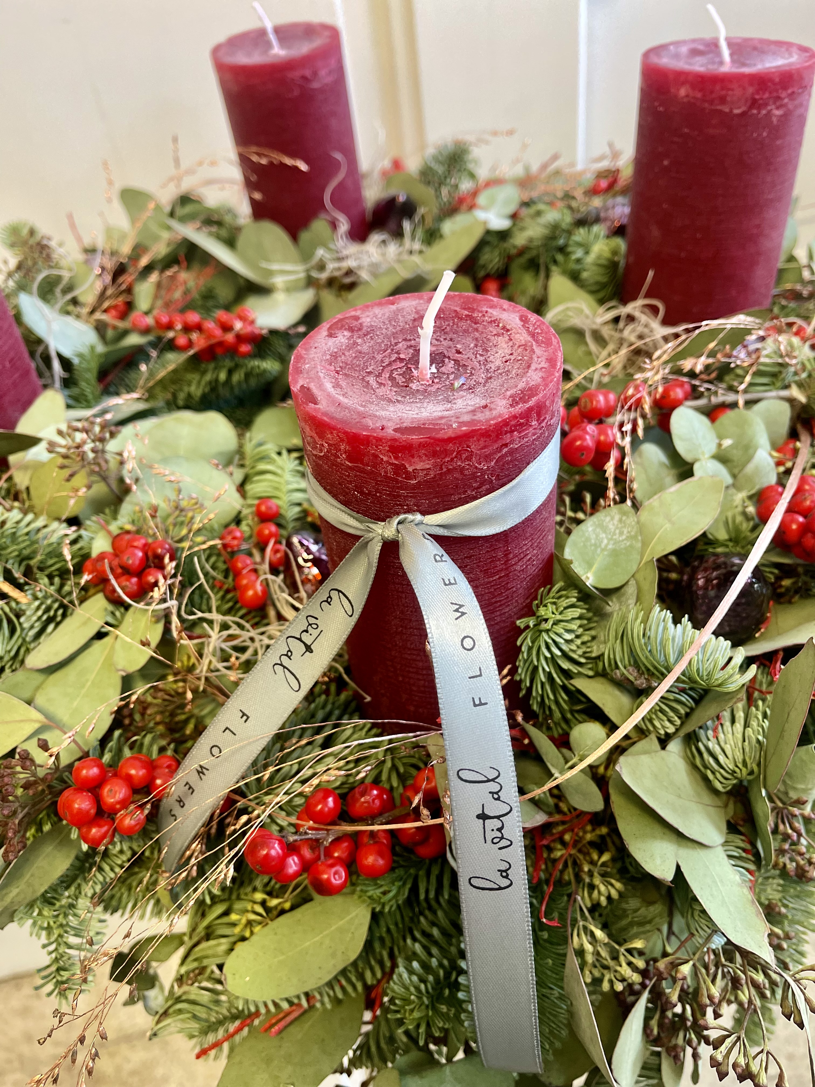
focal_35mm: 26
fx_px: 816
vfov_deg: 67.3
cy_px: 544
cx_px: 408
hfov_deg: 53.1
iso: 200
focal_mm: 5.1
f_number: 1.6
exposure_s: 1/50
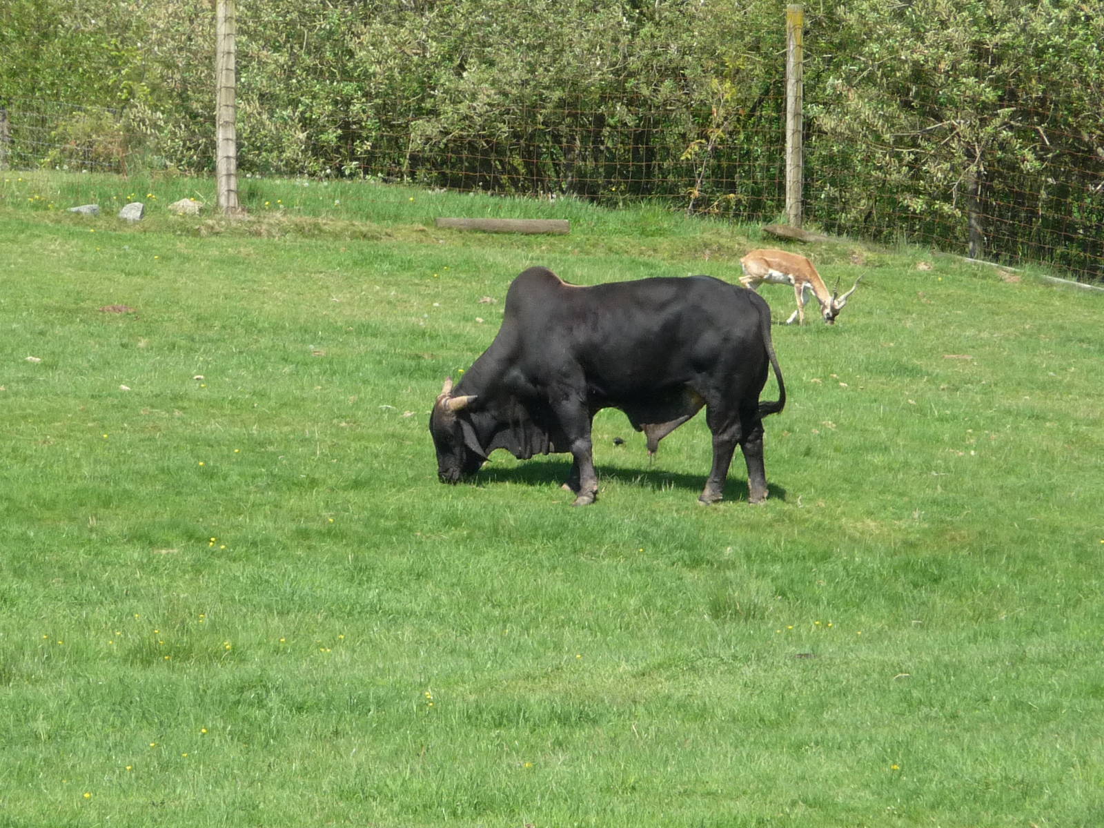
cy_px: 414
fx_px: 15053
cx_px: 552
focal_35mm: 472
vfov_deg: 3.2
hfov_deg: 4.2
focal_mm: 47
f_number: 4.9
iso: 160
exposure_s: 1/500
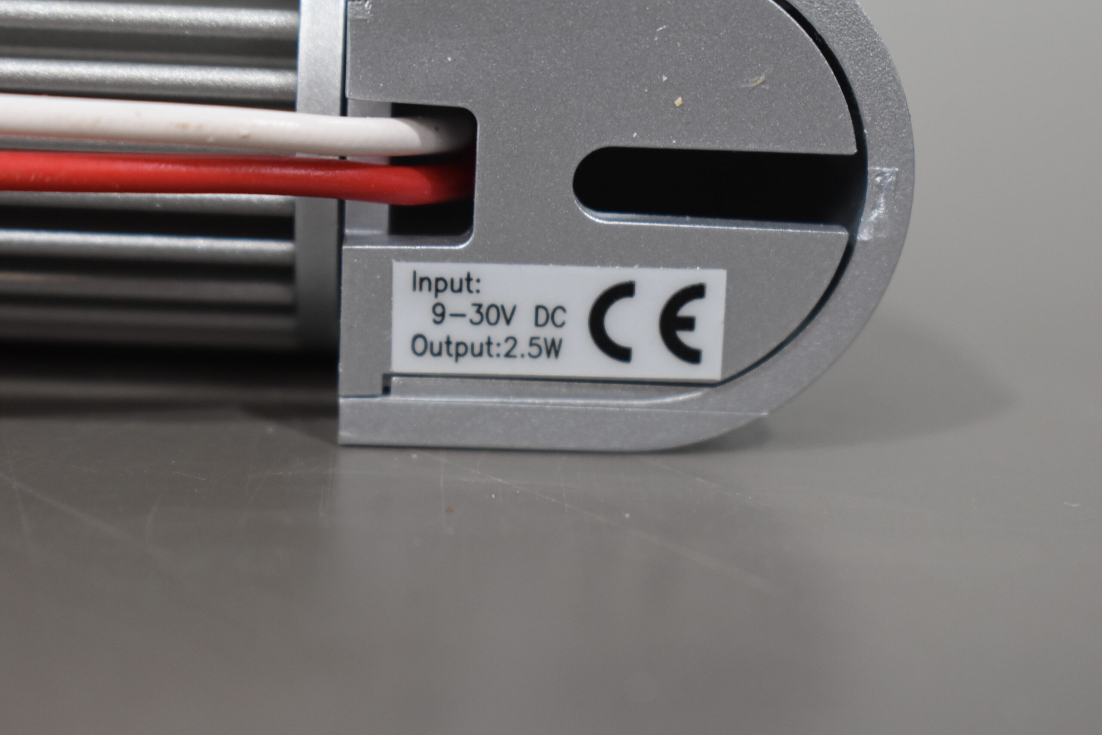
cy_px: 368
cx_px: 551
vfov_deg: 17.5
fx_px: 2388
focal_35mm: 78
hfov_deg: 26.0
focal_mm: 52
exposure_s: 1/125
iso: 1100
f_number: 5.6
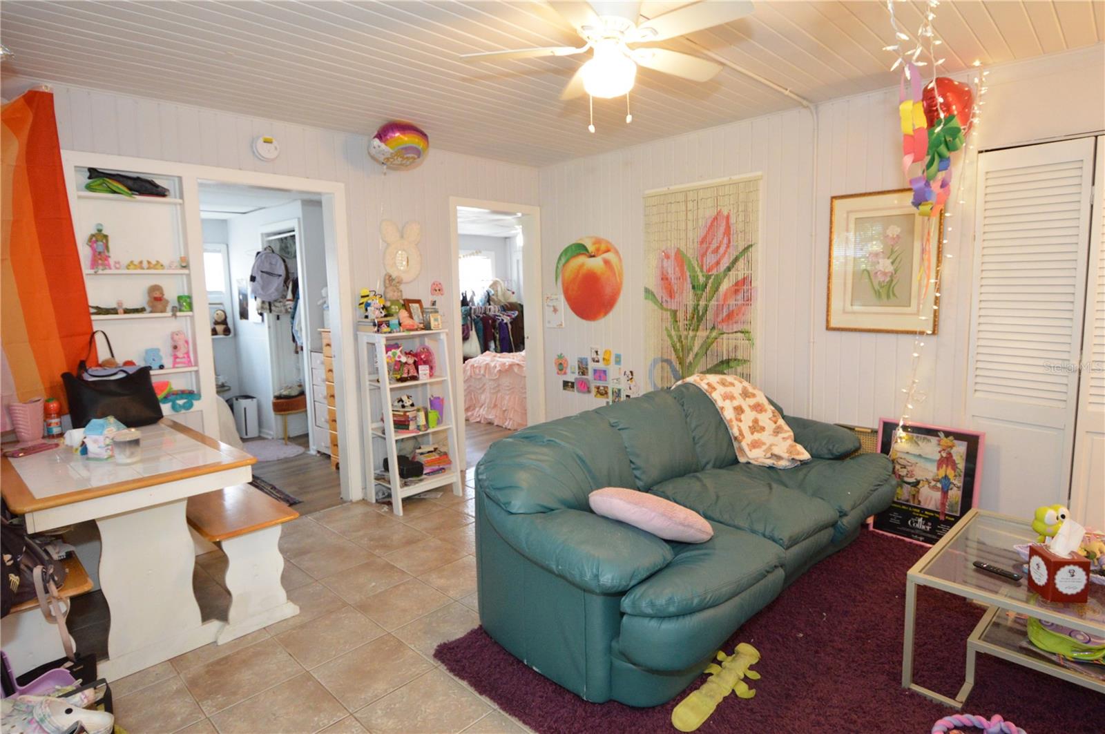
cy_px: 367
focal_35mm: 18
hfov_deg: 90.1
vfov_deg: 67.3
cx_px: 552
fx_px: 552
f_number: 4
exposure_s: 1/60
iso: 1800
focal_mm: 12
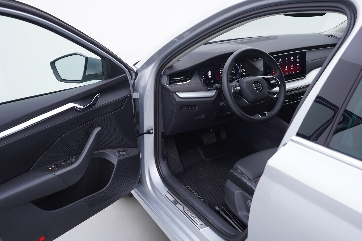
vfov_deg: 36.9
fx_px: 362
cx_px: 181
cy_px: 120
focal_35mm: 36
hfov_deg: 53.1
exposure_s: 1/50
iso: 125
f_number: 3.2
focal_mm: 24
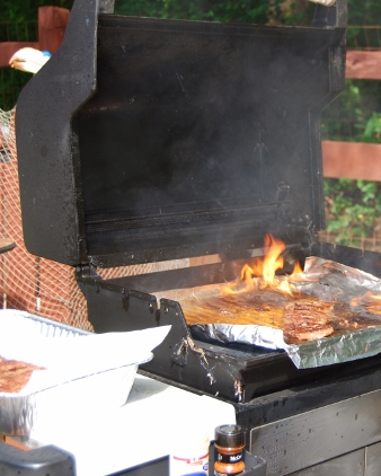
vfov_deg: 25.5
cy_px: 237
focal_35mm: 75
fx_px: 1052
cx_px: 302
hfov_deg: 20.3
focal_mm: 35
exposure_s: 1/125
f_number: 4.8
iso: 140
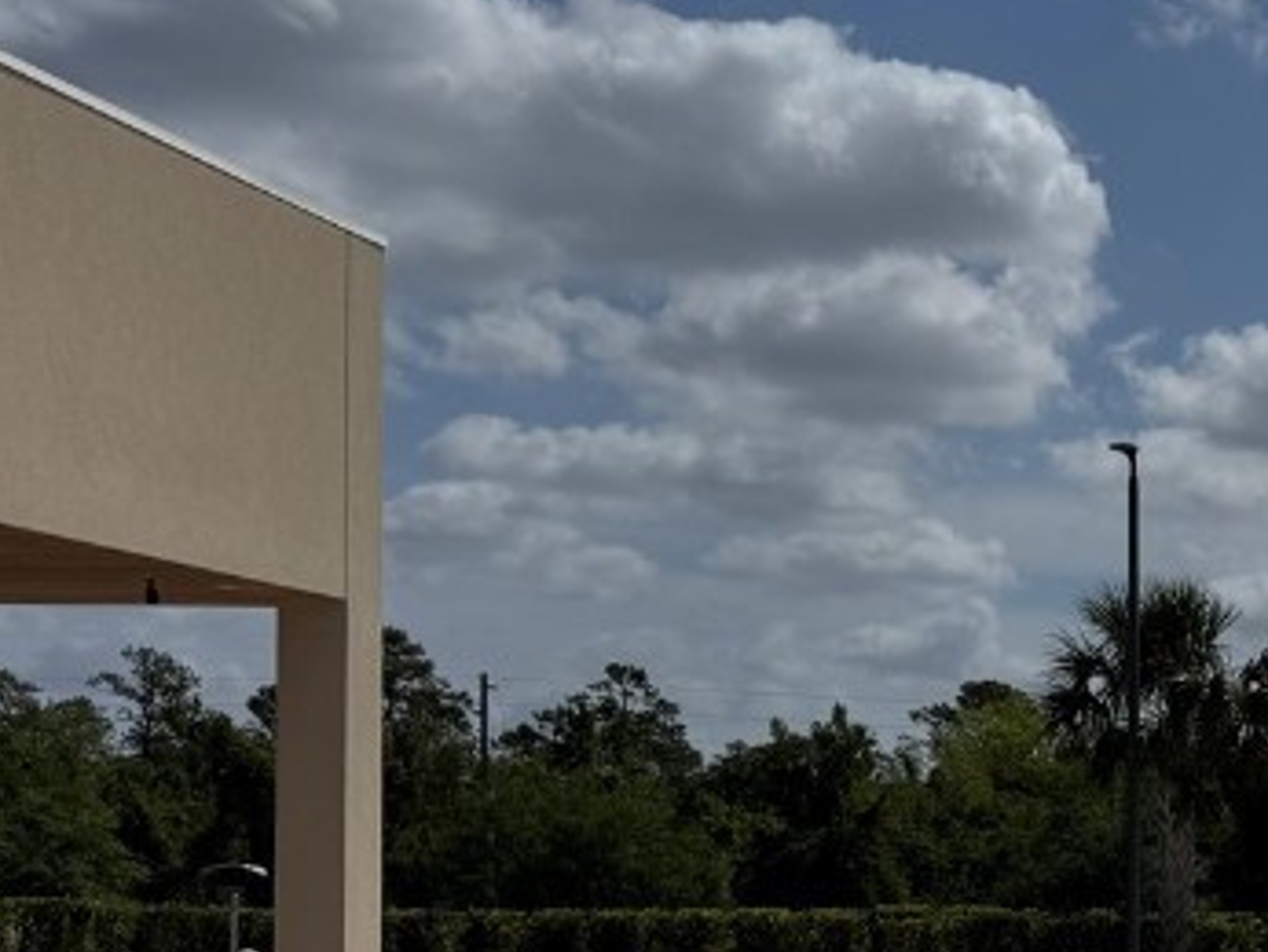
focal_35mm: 71
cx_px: 1715
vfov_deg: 20.1
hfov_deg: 23.6
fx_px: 2603
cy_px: 941
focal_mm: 6.76
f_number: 1.78
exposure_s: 1/15152
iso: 64
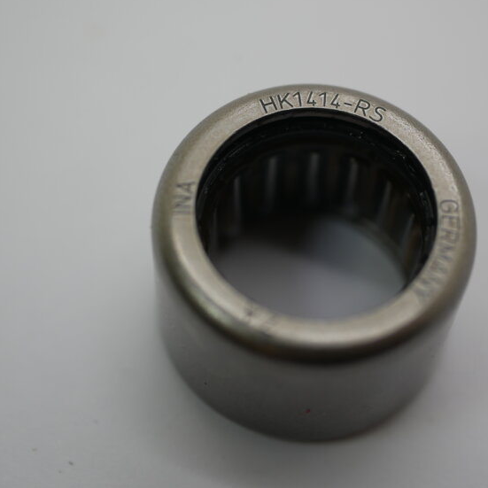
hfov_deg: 22.4
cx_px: 310
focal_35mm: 77
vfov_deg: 22.5
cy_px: 231
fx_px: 1228
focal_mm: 30
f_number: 3.2
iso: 200
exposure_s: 1/160
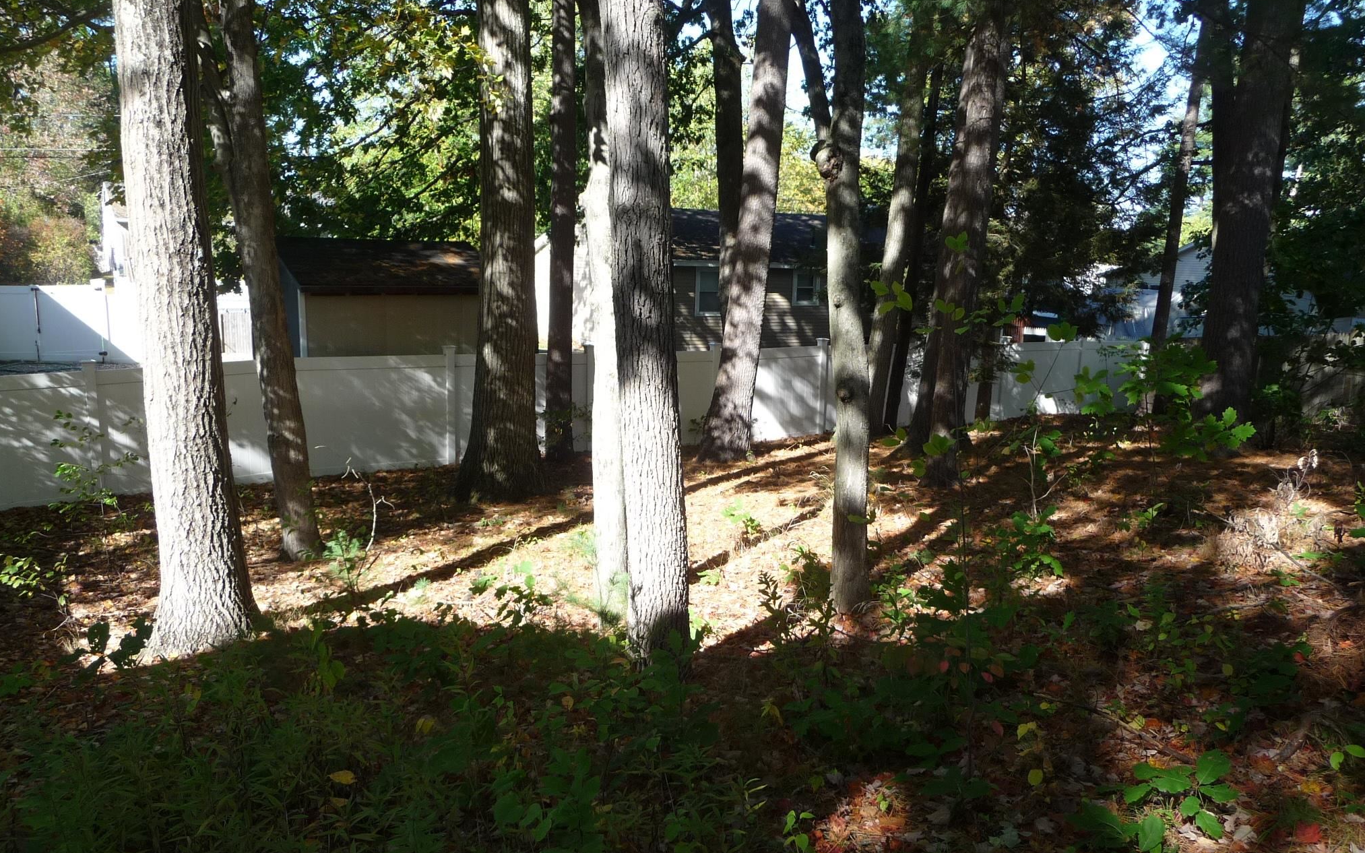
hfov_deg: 62.9
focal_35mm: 30
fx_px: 1116
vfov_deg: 41.7
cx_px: 686
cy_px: 507
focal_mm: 4.7
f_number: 3.3
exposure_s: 1/250
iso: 100
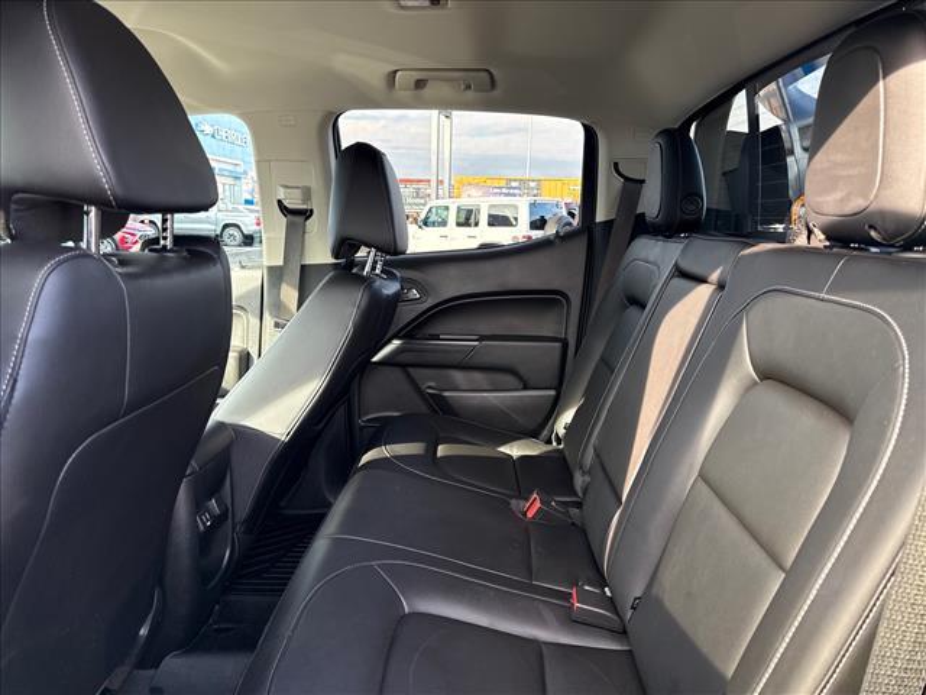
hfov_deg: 71.6
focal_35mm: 24
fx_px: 642
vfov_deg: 56.8
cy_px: 348
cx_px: 463
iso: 200
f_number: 1.78
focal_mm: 6.76
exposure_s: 1/90
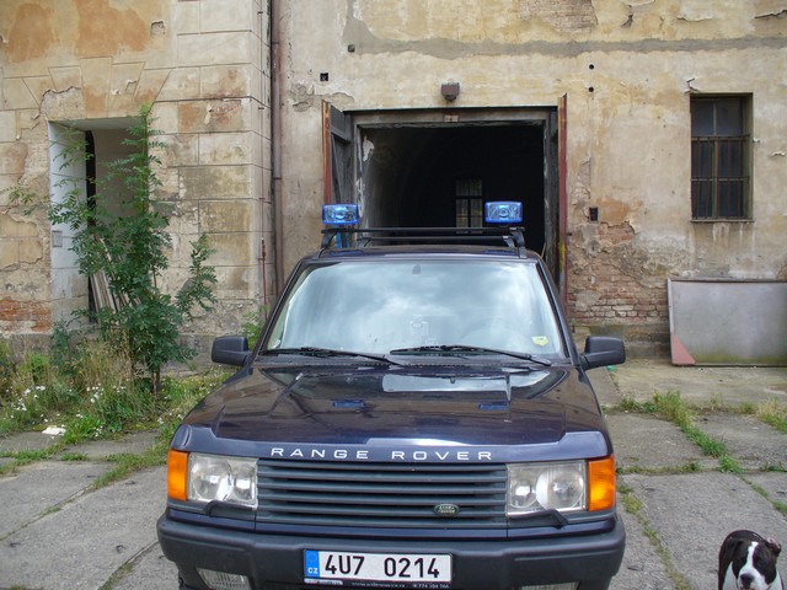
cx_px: 394
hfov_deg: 50.1
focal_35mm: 37
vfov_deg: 38.7
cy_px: 295
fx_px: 841
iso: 80
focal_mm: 6.1
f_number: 2.8
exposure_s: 1/320
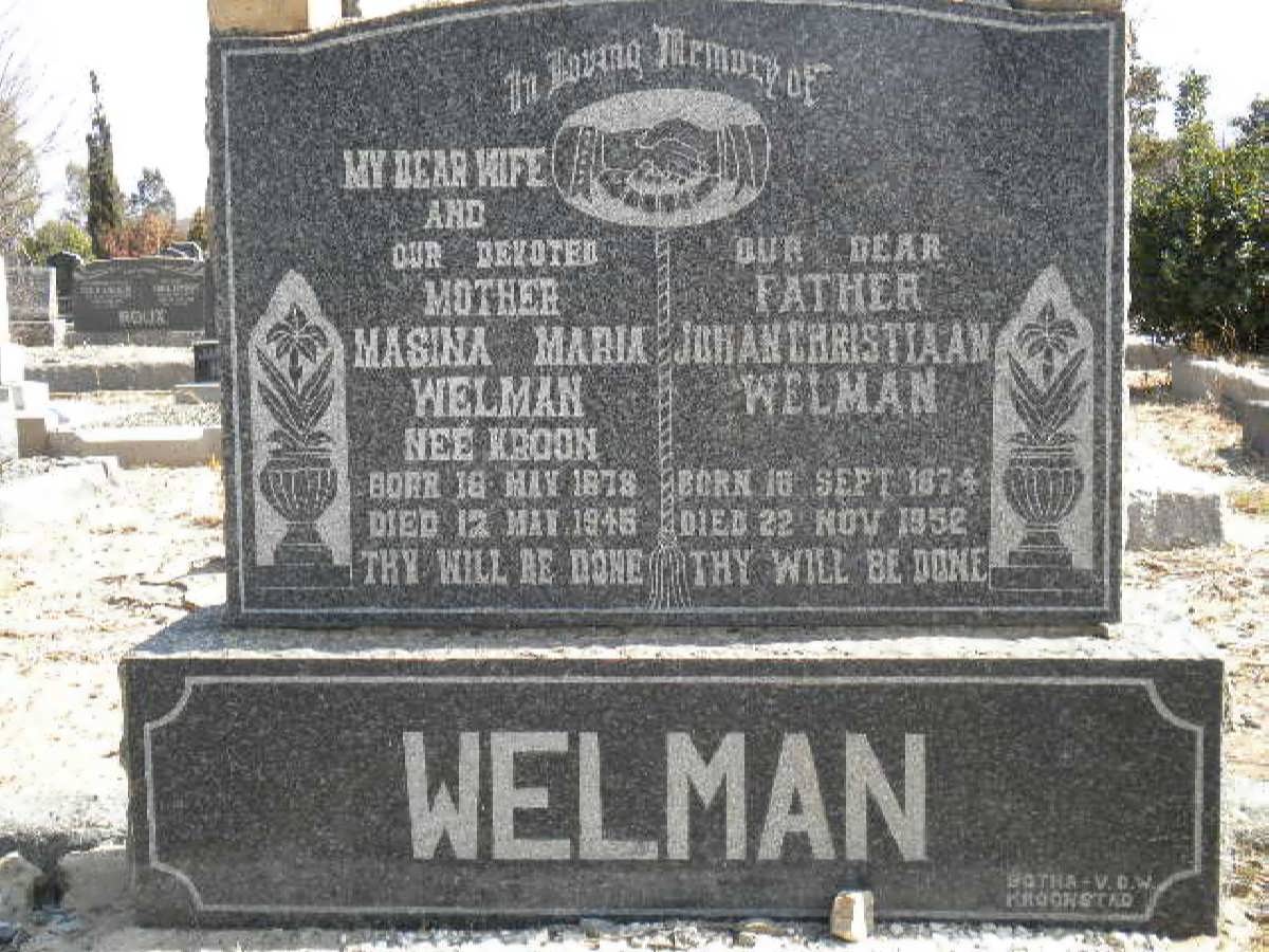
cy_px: 476
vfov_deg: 28.0
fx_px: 1906
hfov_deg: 36.8
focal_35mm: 52
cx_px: 634
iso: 80
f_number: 5.6
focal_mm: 9.3
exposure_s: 1/116
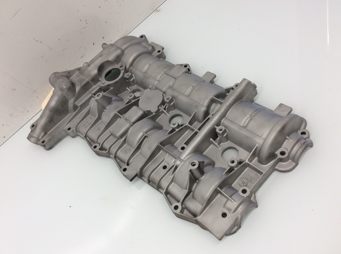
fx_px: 315
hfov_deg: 56.9
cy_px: 127
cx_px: 170
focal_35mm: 32
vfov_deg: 44.1
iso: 40
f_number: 2.4
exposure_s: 1/60
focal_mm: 3.3
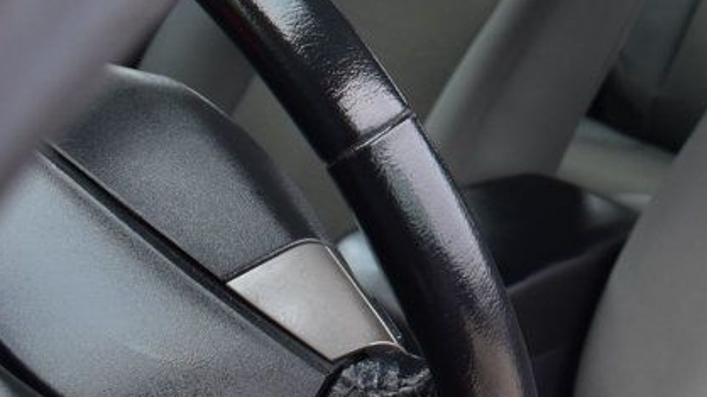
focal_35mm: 77
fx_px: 1443
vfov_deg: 15.4
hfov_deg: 25.1
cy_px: -2
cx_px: 820
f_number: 6.3
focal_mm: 20
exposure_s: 1/20
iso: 400
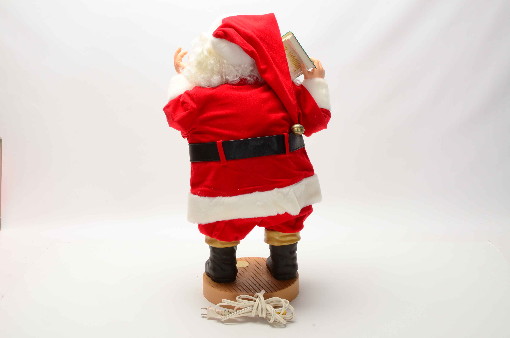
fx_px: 721
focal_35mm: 51
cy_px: 169
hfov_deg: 39.0
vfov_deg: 26.4
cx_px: 255
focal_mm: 34
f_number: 20
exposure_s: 1/160
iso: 400
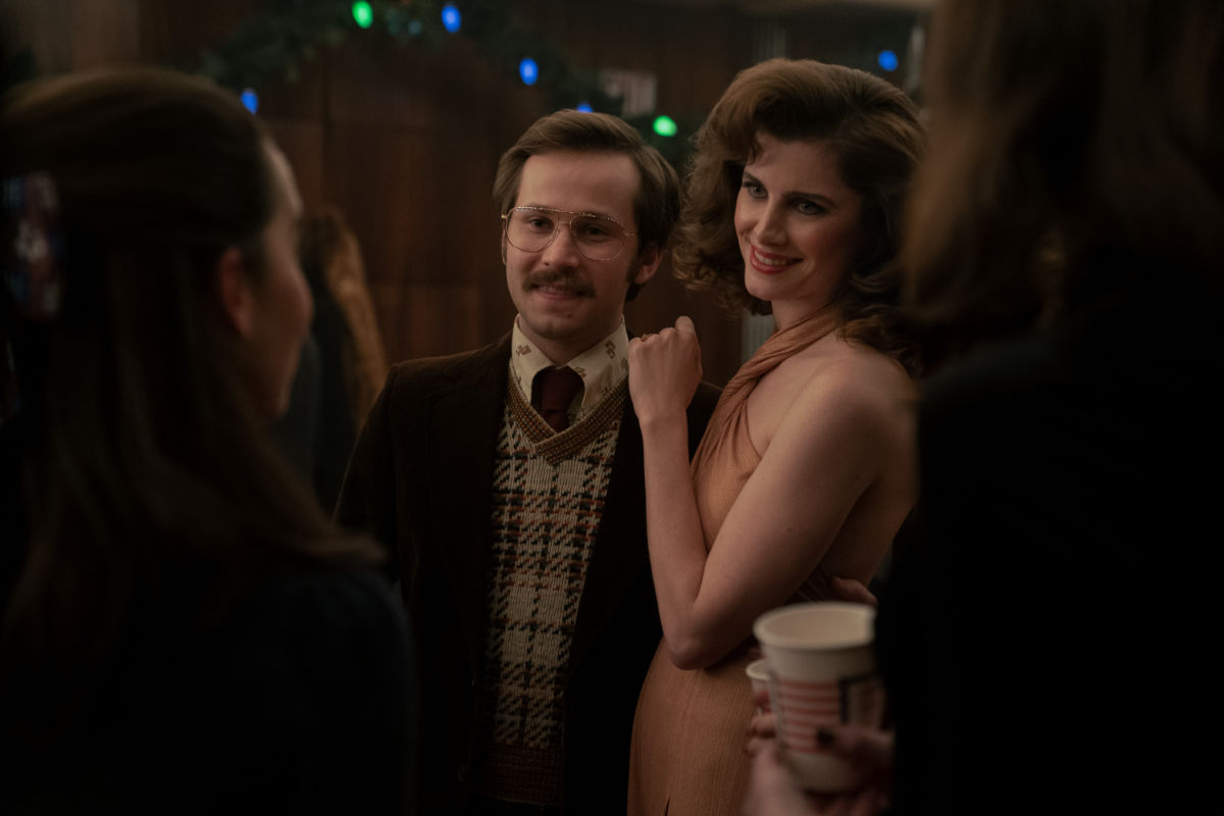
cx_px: 612
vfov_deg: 23.4
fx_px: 1972
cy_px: 408
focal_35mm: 58
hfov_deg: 34.5
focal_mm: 58
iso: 3200
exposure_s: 1/125
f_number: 2.8
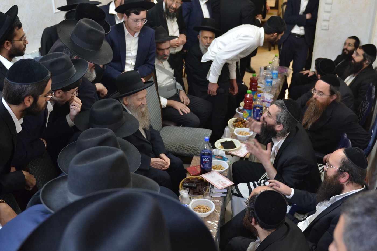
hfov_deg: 49.6
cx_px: 188
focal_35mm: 39
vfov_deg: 34.2
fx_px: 408
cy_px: 126
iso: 800
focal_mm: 26
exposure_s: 1/100
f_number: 2.8
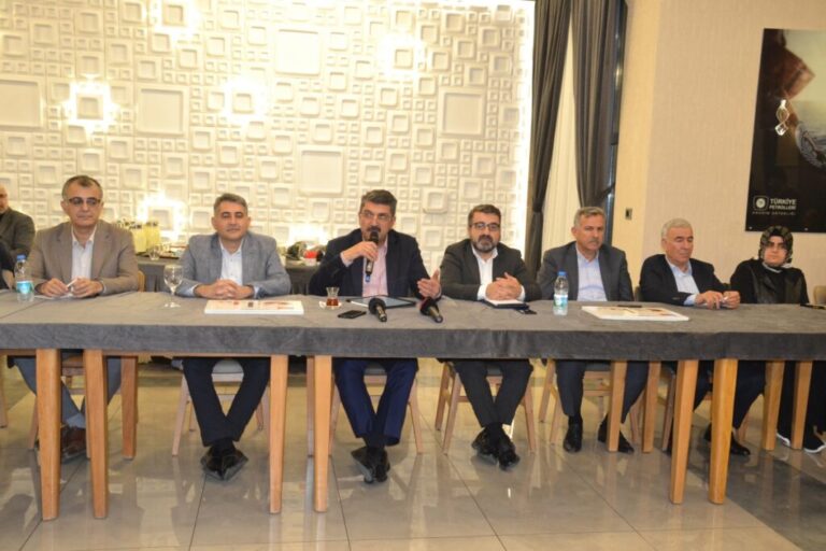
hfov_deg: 57.2
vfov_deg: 40.0
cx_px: 413
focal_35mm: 33
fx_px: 757
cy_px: 276
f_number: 3.8
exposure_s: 1/60
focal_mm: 22
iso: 2200
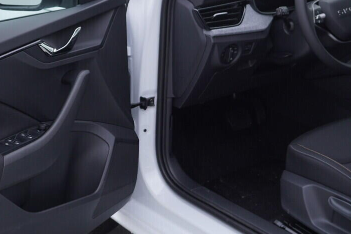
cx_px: 157
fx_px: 721
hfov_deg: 27.3
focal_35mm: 74
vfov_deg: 18.4
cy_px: 86
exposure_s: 1/60
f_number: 3.5
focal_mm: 24
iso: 125
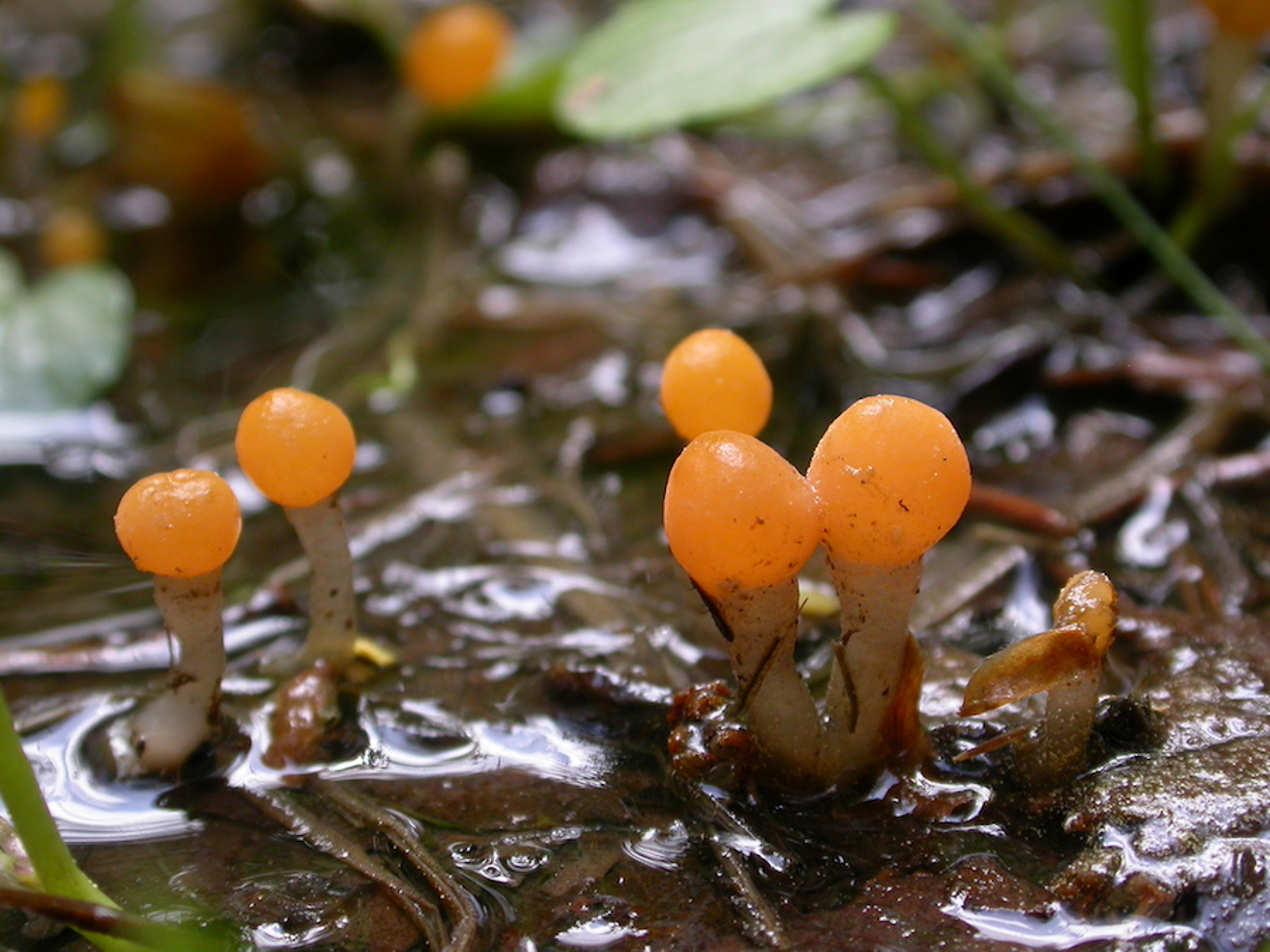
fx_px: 3339
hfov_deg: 21.5
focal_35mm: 91
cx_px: 635
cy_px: 476
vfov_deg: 16.2
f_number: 4.8
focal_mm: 18.9
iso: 100
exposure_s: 1/54
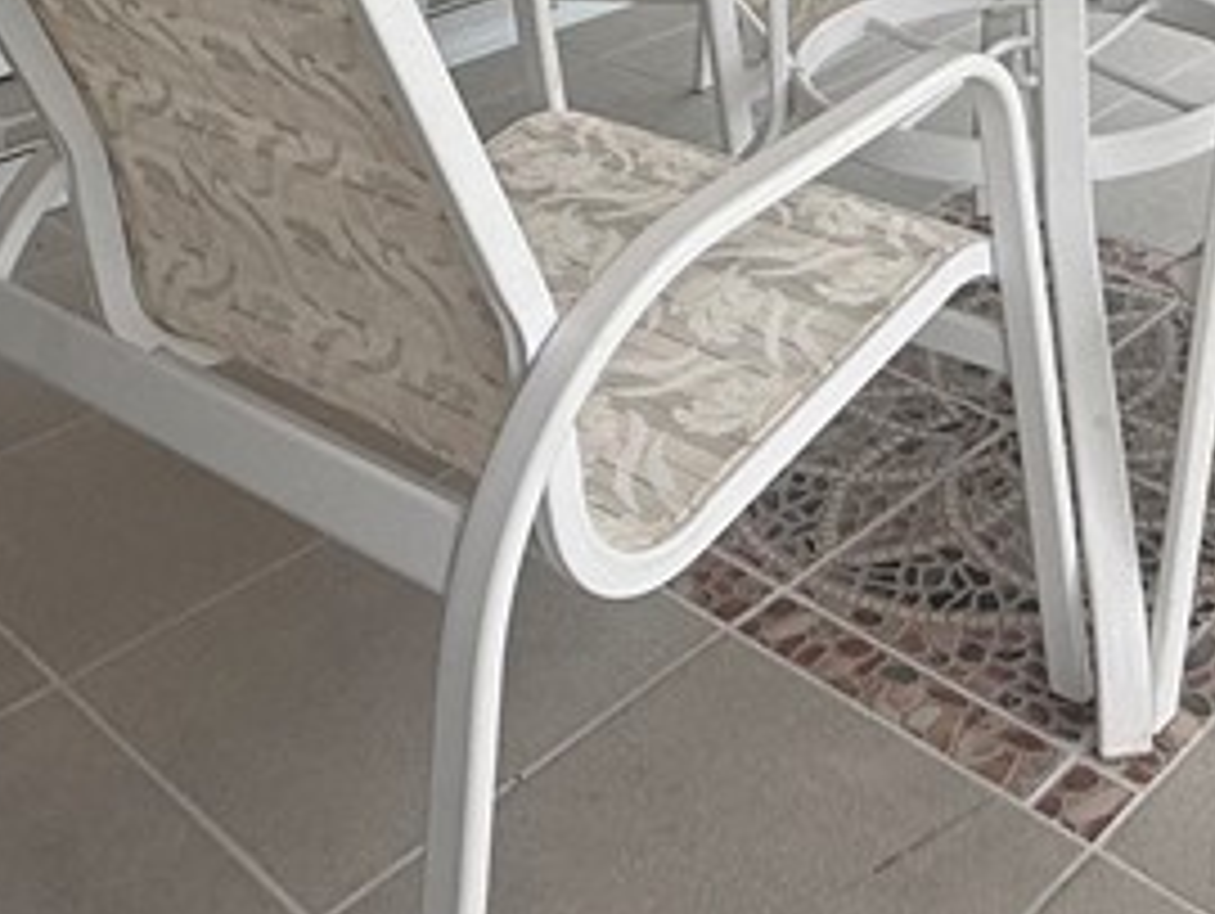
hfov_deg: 34.8
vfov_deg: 23.0
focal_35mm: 53
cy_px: -414
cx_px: 1008
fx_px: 1862
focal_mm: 2.22
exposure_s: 1/120
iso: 64
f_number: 2.2
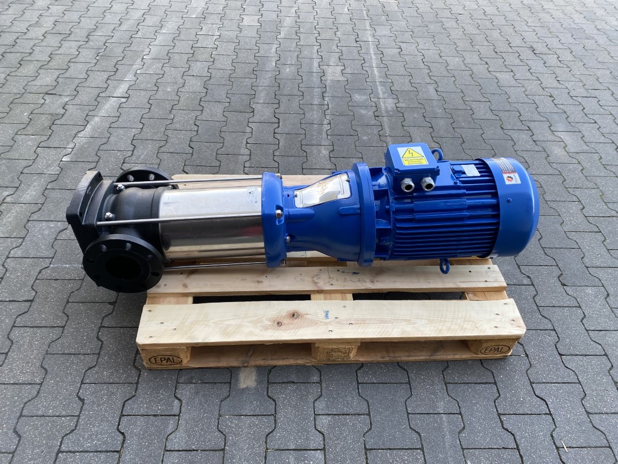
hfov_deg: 67.3
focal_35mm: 26
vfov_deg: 53.1
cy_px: 232
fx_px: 464
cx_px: 309
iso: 50
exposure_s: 1/121
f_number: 1.8
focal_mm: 4.25
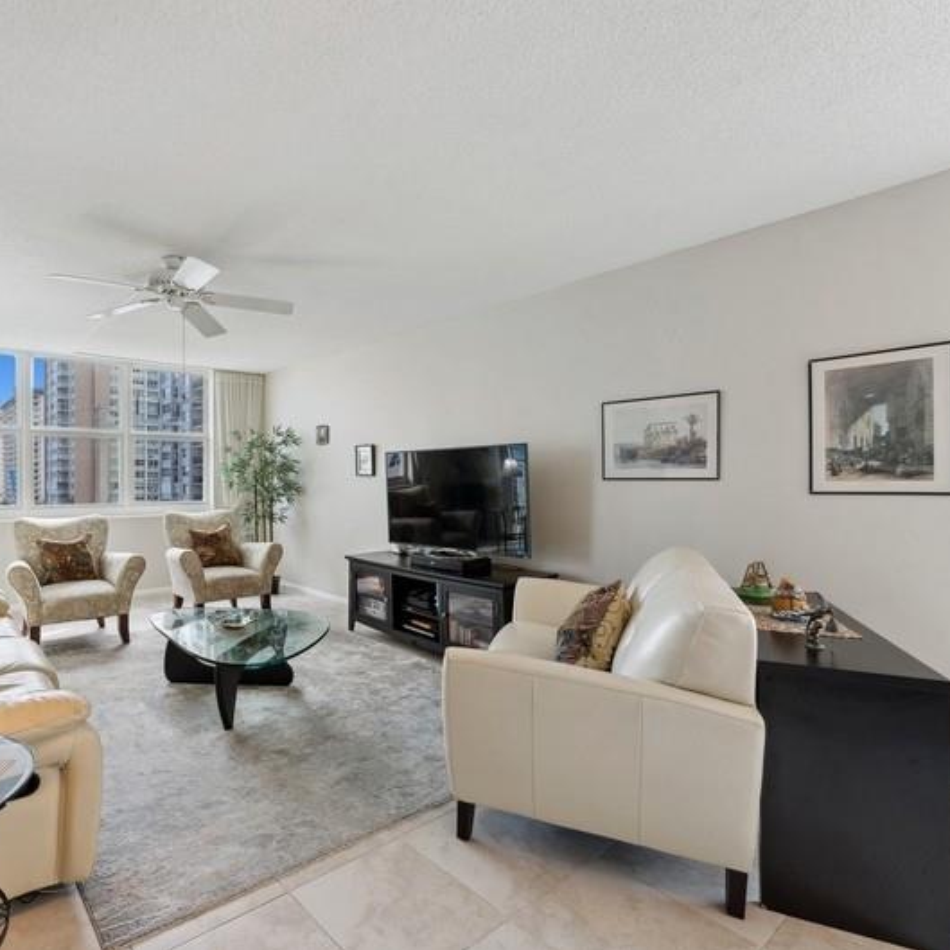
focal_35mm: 18
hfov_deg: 78.1
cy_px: 477
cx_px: 316
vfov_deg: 80.7
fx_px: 559
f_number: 9
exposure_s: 1/10
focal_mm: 14
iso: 160
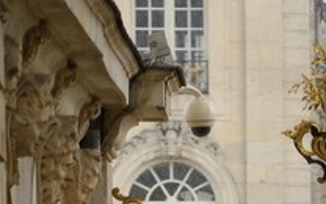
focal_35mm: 909
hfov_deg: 2.3
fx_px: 8076
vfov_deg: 1.4
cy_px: 454
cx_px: 1008
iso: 200
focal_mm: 116
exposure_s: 1/200
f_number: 2.8
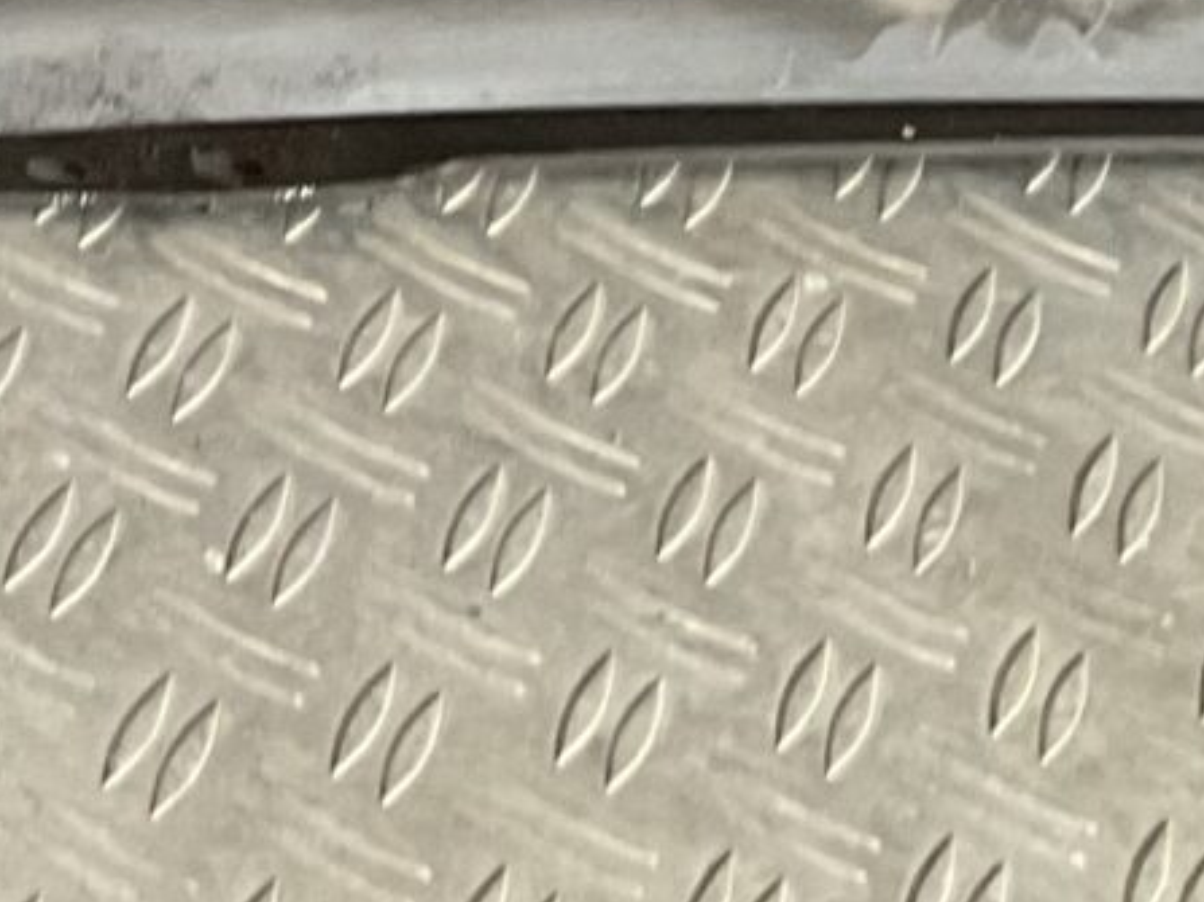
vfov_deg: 8.3
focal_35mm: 166
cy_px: -1160
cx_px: -1223
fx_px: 5772
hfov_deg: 10.8
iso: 100
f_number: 1.8
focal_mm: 3
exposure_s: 1/50
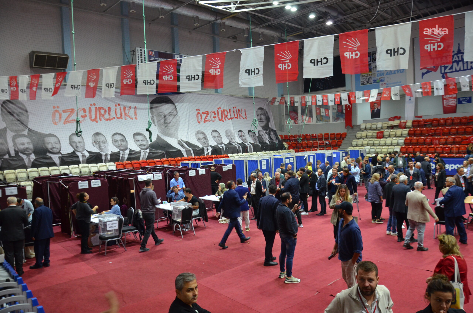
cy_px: 156
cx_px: 236
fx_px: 354
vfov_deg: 47.7
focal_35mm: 27
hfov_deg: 67.5
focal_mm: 18
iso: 1000
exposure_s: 1/80
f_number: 4.5
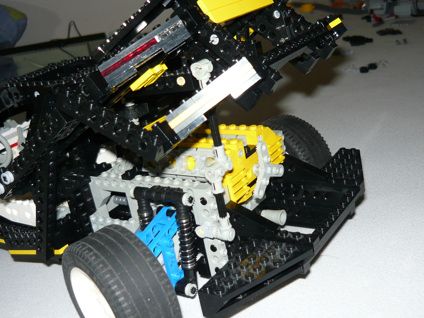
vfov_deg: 32.9
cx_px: 196
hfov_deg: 42.9
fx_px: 539
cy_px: 156
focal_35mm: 44
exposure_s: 1/30
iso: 100
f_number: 2.8
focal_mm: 5.5
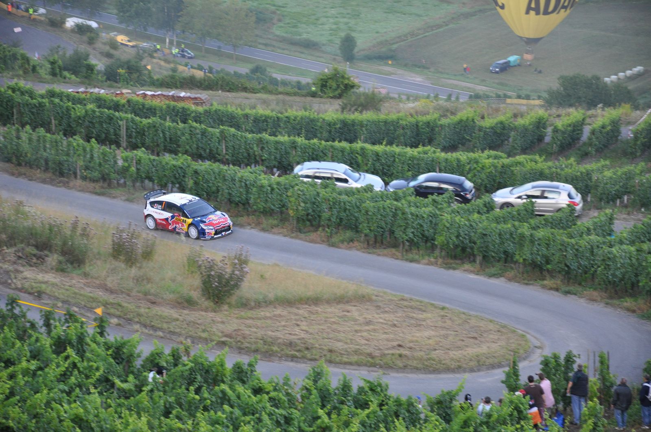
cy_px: 216
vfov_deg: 8.7
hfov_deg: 13.1
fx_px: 2844
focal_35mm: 158
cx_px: 326
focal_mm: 105
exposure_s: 1/200
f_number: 5.6
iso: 800
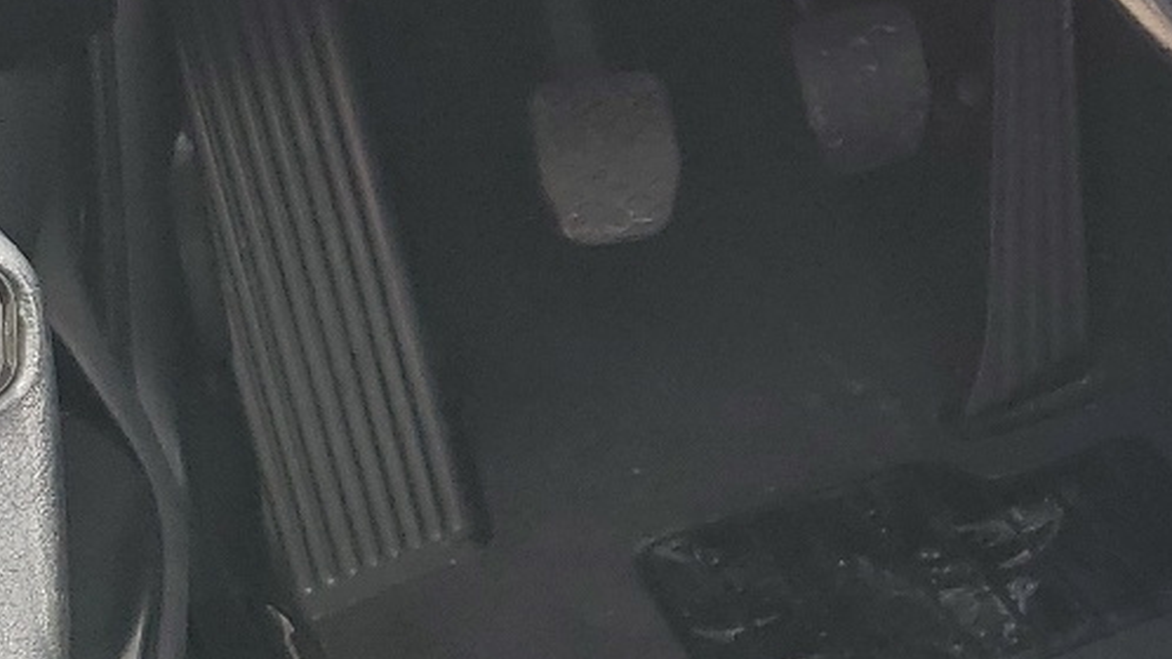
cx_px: 1497
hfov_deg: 21.3
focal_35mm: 91
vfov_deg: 13.2
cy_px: 134
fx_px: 2828
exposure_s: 1/286
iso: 50
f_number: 1.5
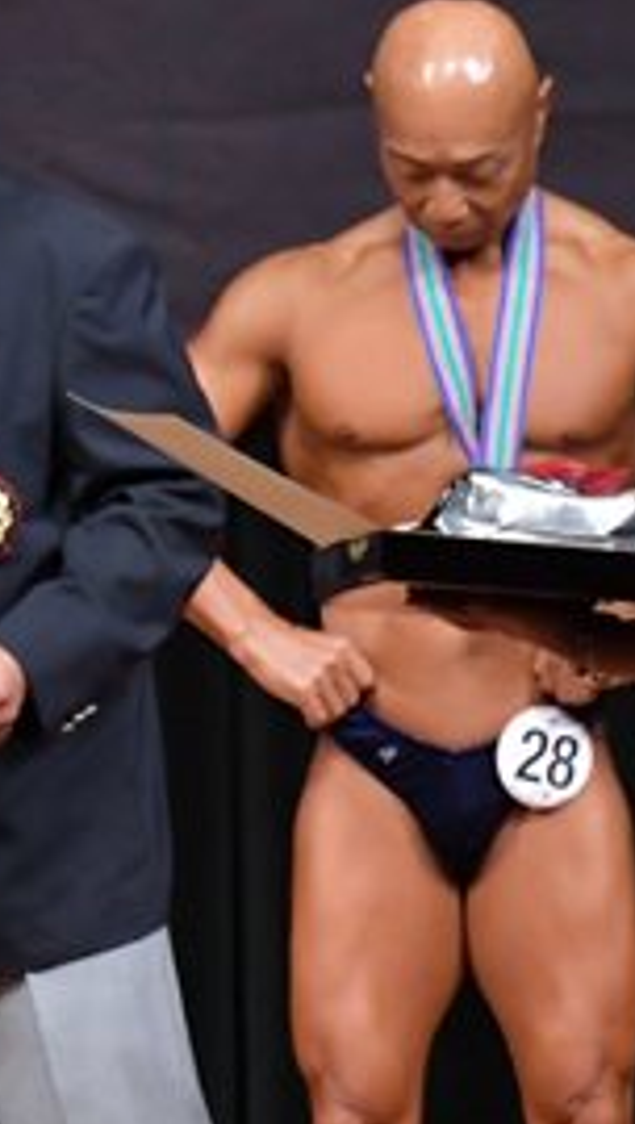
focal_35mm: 813
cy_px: 773
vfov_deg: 2.7
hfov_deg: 1.5
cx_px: -654
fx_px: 24252
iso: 5000
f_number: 5.6
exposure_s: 1/400
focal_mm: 180
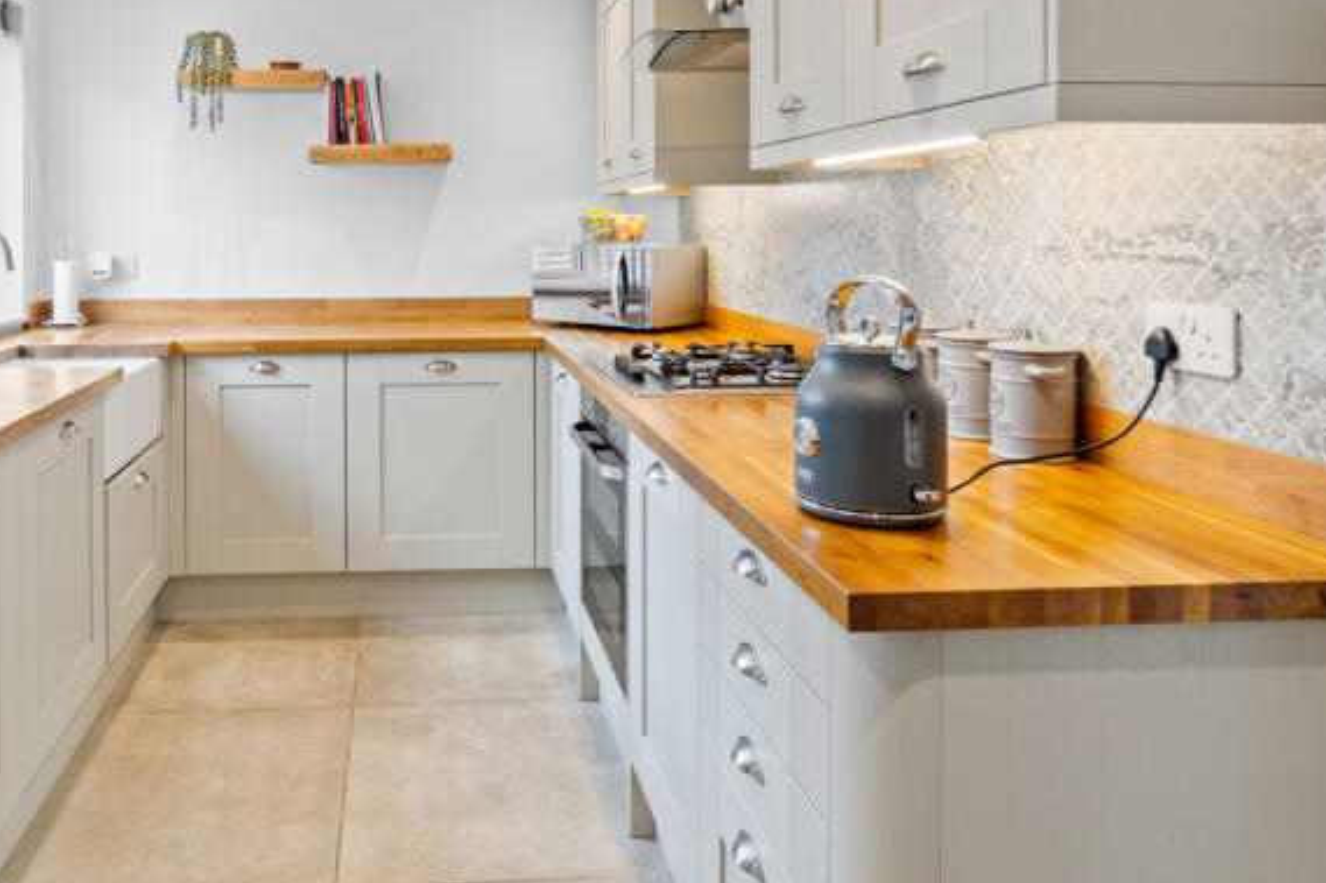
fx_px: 994
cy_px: 245
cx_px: 466
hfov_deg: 66.0
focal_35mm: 27
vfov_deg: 46.5
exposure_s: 1/8
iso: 100
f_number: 4
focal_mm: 10
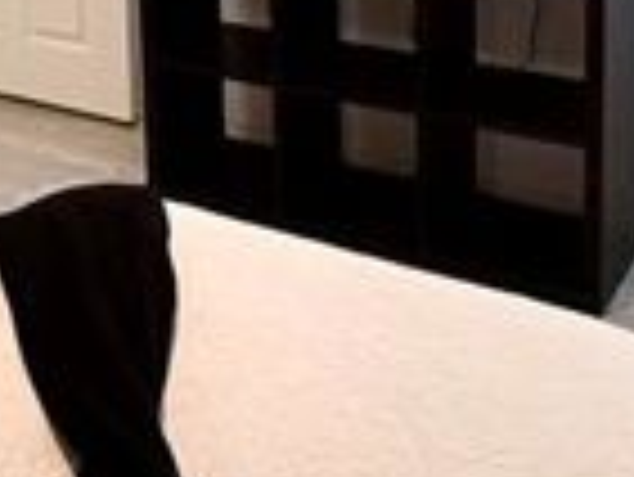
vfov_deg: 19.2
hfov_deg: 25.3
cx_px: -106
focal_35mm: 70
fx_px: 1283
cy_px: -176
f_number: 2.2
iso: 320
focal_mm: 2.22
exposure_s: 1/60
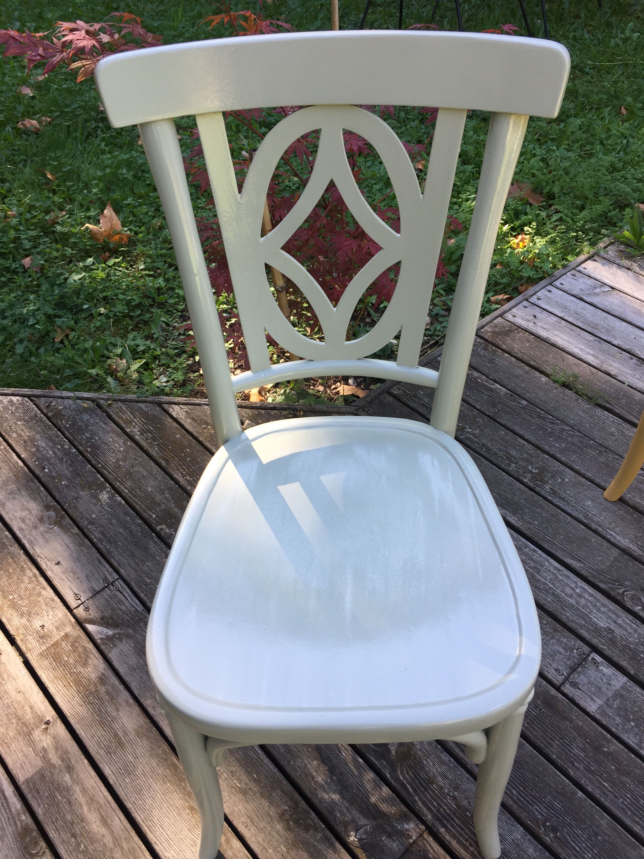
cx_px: 322
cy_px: 430
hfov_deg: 48.2
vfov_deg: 61.7
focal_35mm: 29
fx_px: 719
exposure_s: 1/150
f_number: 2.2
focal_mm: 4.15
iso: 32
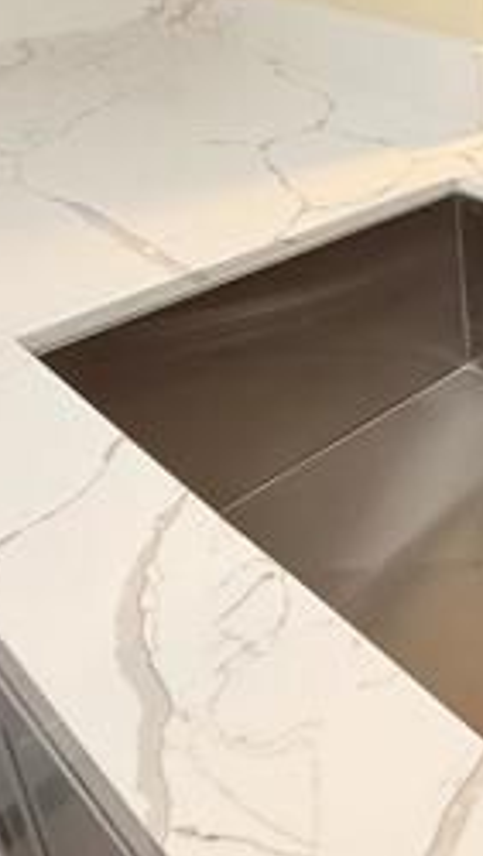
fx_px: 886
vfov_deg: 48.1
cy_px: 147
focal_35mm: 39
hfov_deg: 24.3
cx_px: 713
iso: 200
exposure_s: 1/60
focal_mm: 2.22
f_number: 2.2
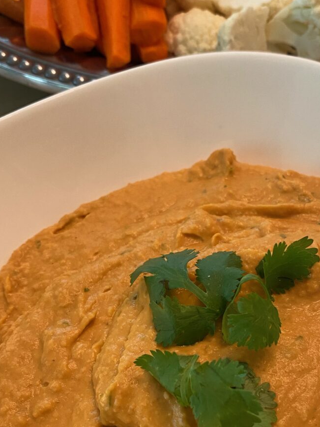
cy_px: 278
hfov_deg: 31.3
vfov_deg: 40.8
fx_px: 567
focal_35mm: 46
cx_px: 208
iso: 160
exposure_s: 1/60
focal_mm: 4.25
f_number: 1.8
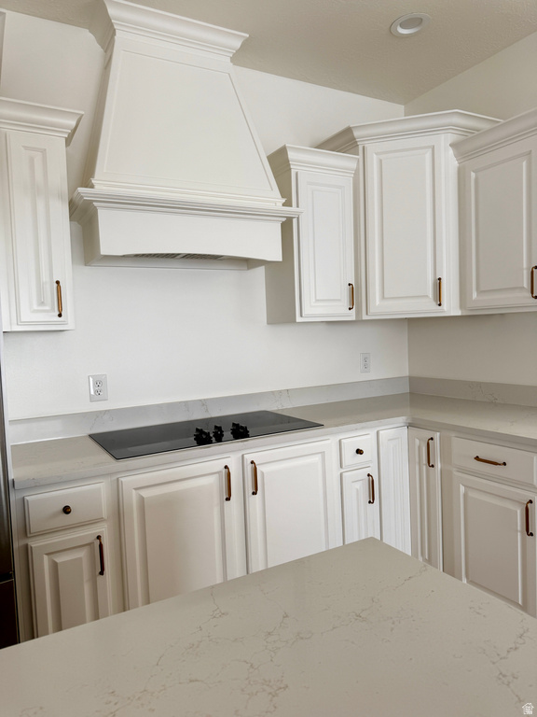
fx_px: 496
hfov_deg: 56.8
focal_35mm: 24
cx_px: 268
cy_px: 358
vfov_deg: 71.6
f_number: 1.78
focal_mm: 6.76
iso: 64
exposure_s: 1/172
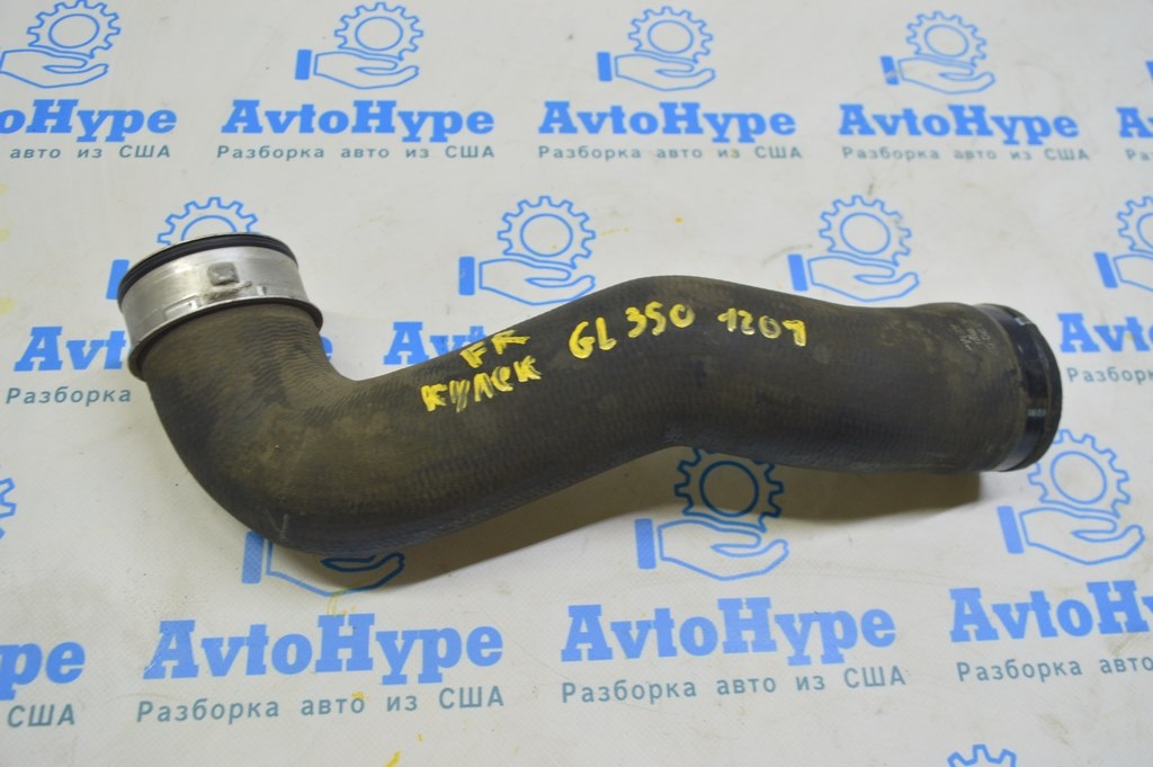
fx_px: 1008
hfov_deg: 59.5
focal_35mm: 32
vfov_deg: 41.6
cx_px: 576
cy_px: 384
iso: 400
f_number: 5.6
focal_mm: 21
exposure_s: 1/25
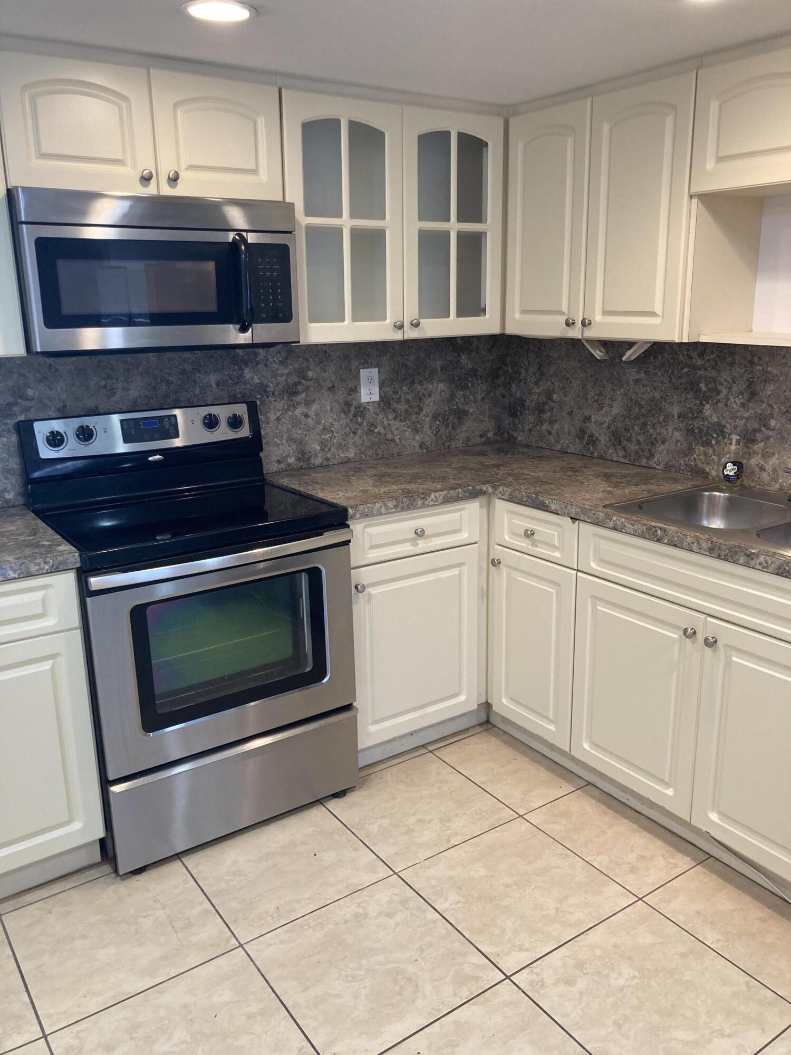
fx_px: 853
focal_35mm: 28
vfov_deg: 63.4
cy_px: 528
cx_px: 396
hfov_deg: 49.7
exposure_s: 1/60
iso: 125
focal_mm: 3.99
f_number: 1.8
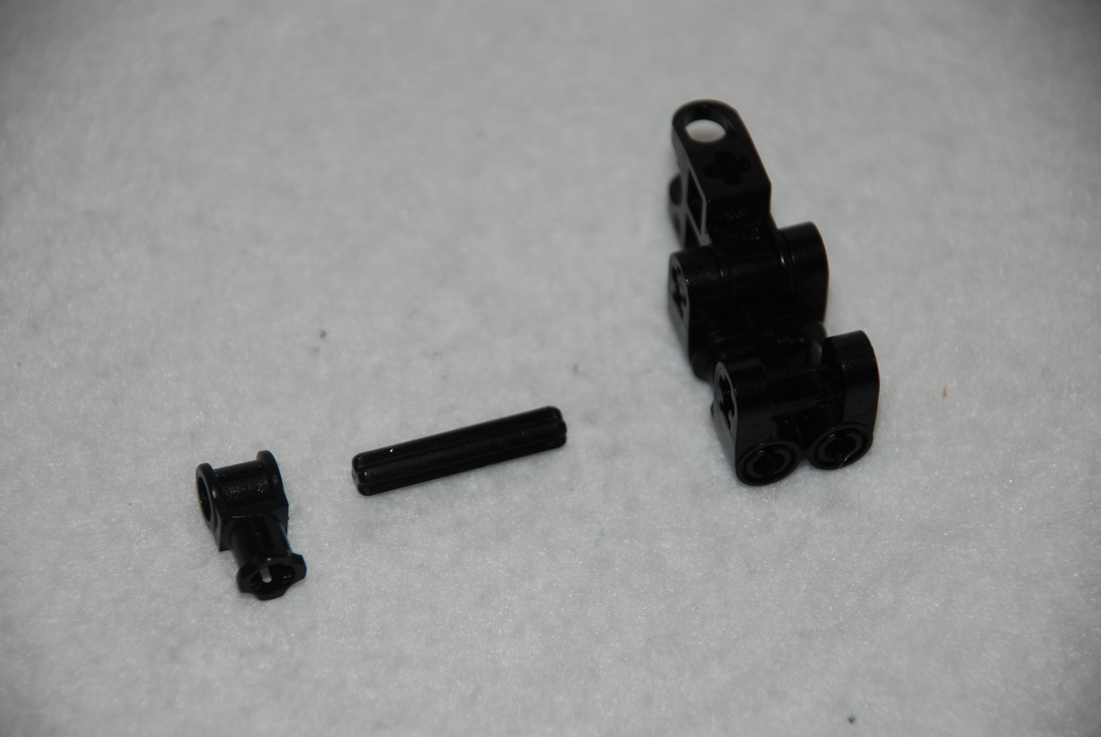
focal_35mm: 202
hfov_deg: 10.1
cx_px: 550
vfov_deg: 6.8
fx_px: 6201
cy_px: 368
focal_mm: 135
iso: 100
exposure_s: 1/60
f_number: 5.6
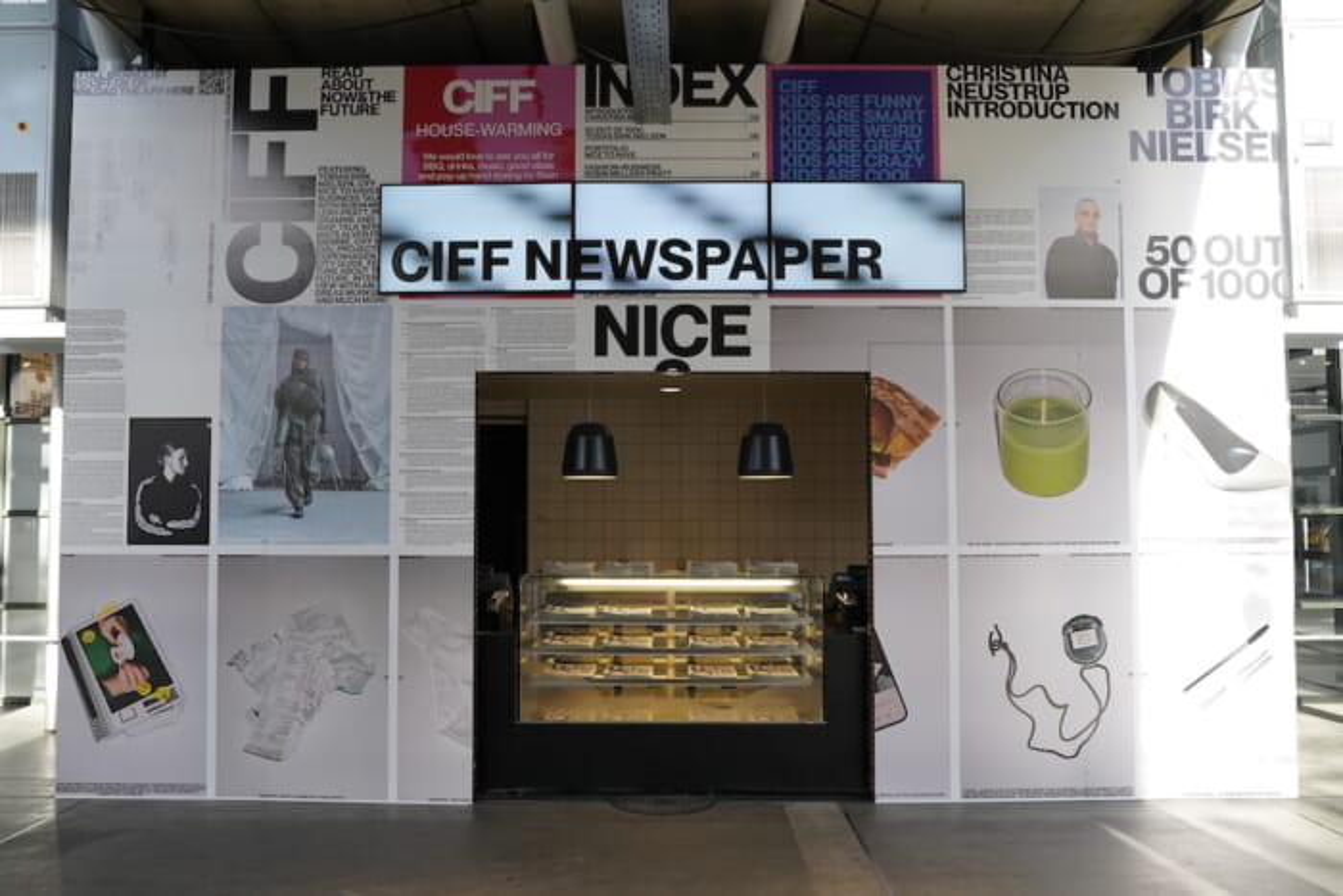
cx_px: 672
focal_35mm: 31
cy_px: 448
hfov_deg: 60.3
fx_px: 1157
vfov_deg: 42.3
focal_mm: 31
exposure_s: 1/500
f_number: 6.3
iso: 2500
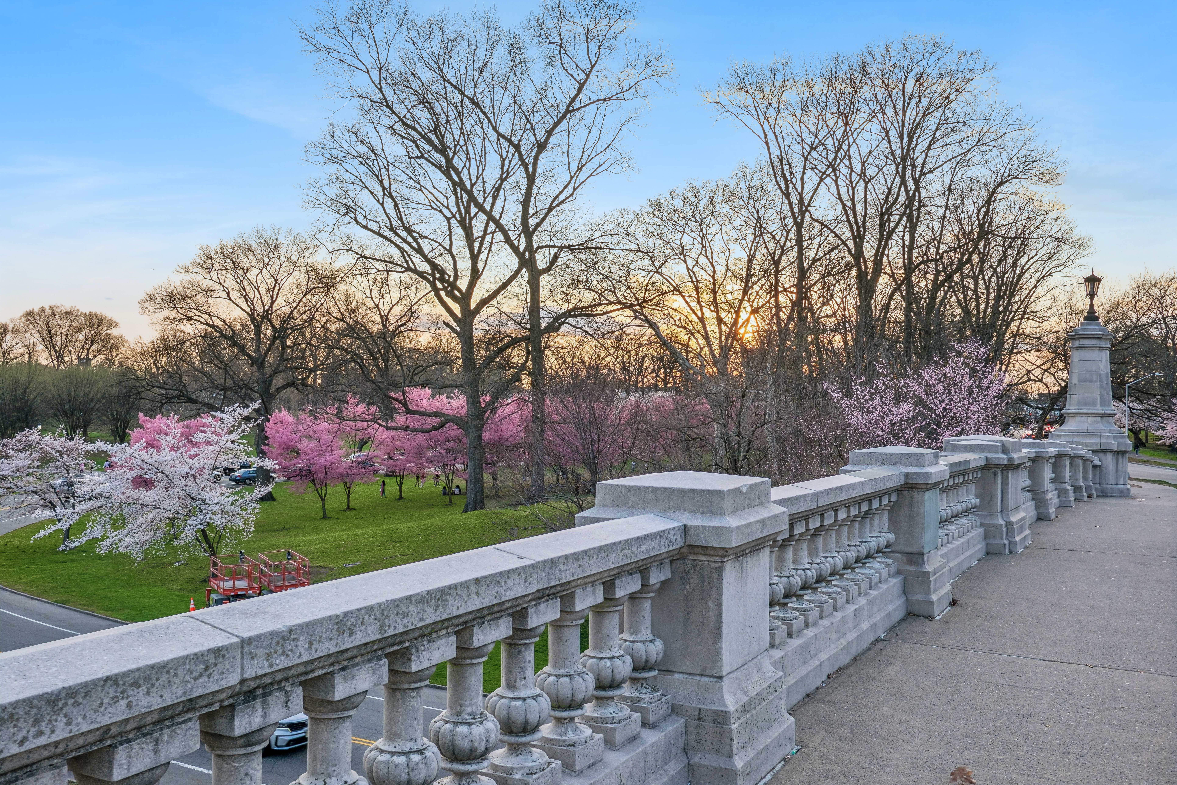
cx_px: 588
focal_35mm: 35
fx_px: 1144
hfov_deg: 54.4
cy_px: 392
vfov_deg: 37.9
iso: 250
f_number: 8
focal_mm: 23
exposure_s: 1/125
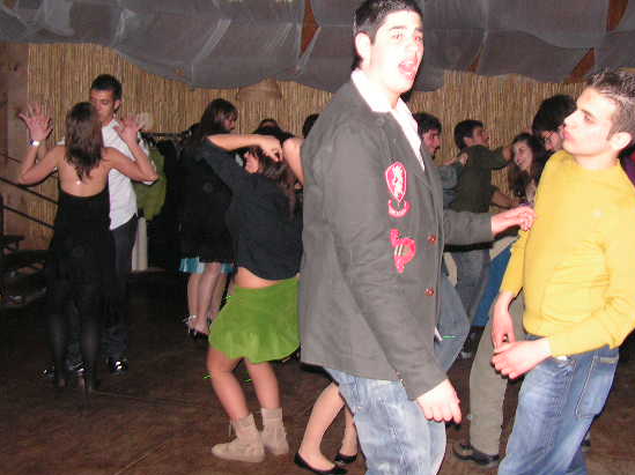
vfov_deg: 34.3
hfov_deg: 44.7
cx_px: 369
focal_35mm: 42
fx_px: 770
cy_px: 203
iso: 200
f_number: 3.2
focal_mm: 6
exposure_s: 1/40
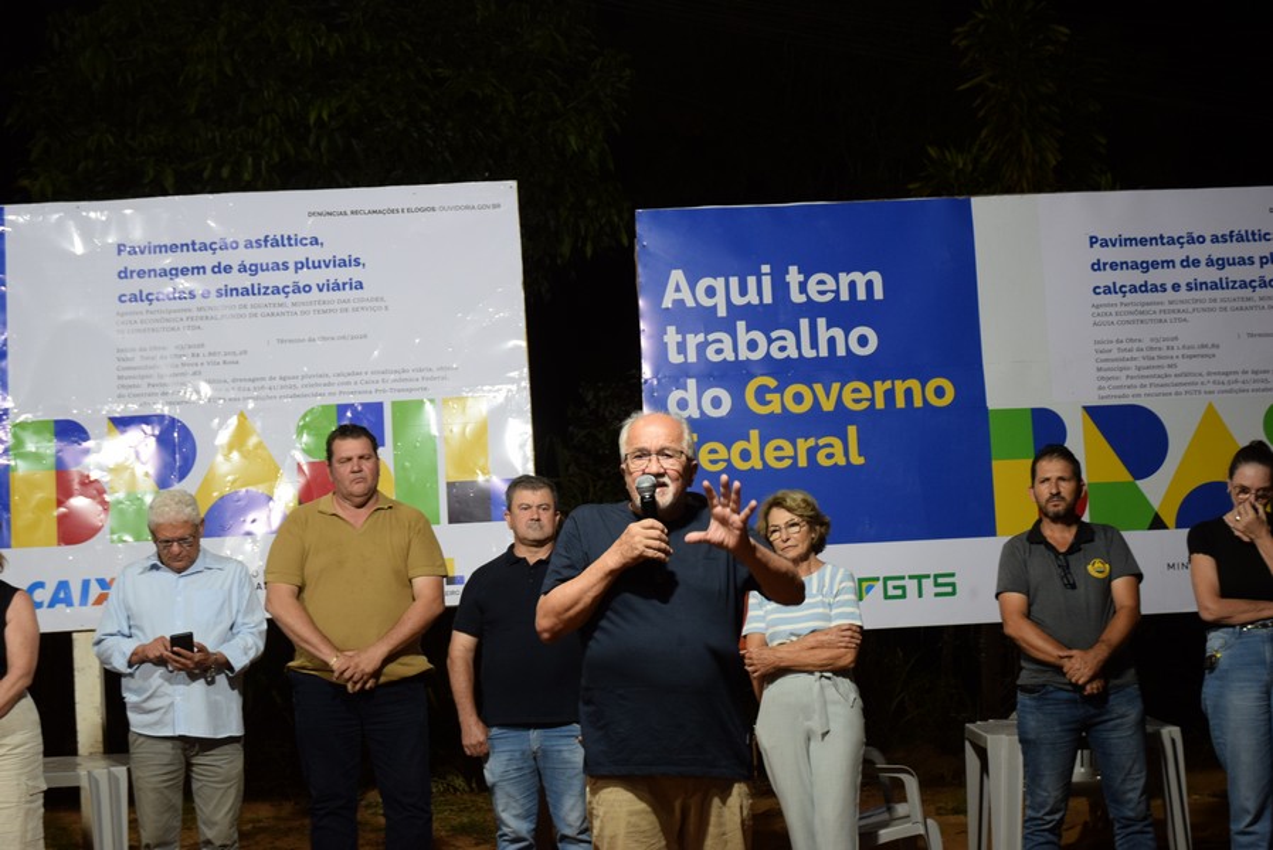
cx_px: 636
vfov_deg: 26.5
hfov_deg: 38.9
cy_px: 425
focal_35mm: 51
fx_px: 1805
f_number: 4
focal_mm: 34
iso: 800
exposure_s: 1/60
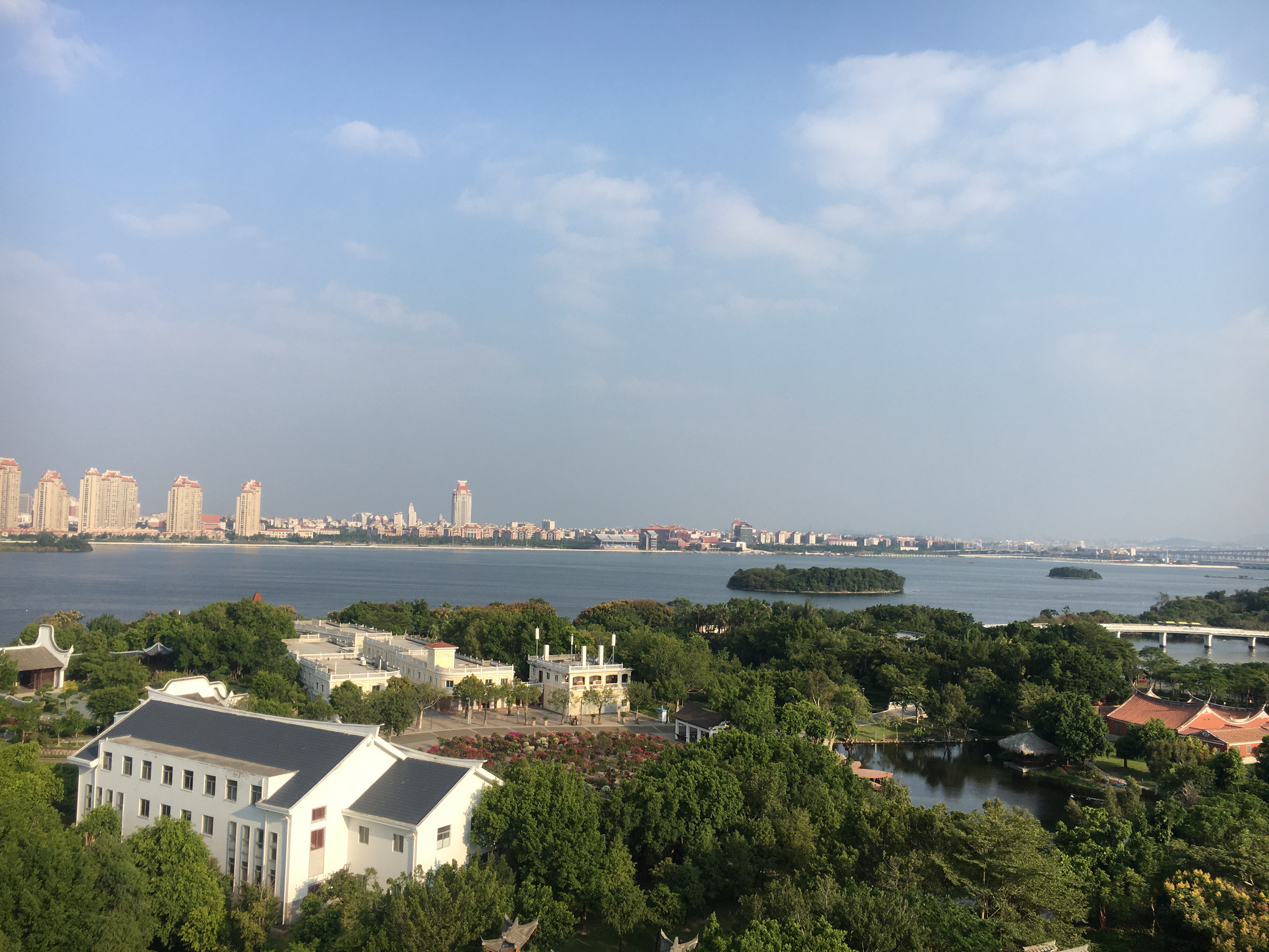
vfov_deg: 48.2
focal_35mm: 29
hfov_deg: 61.7
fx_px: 1063
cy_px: 476
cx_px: 634
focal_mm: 4.15
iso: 25
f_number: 2.2
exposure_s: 1/1374
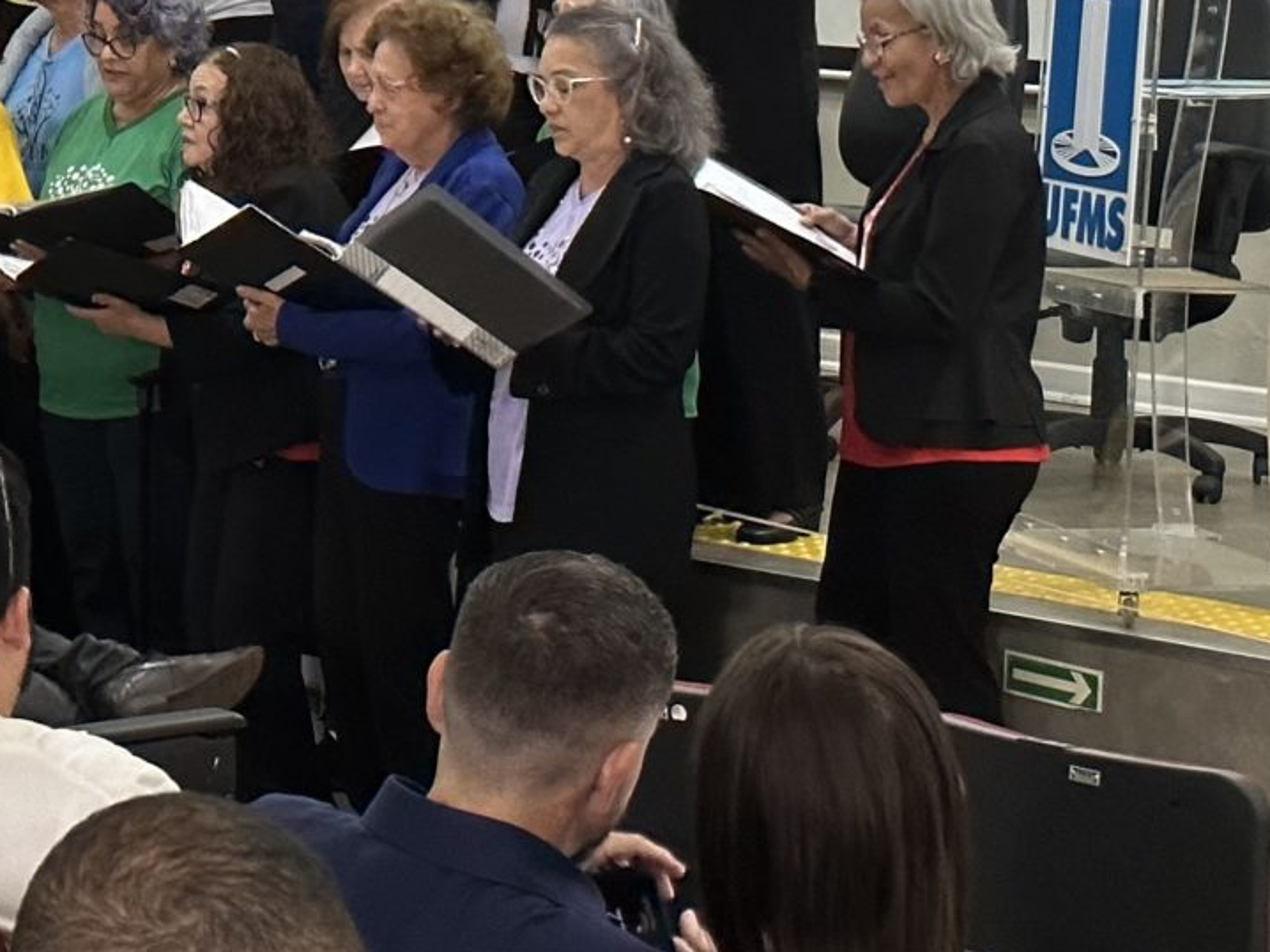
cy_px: -5
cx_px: 5
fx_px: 5025
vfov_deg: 10.7
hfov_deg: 14.2
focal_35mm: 137
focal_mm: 6.86
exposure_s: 1/40
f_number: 1.78
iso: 320
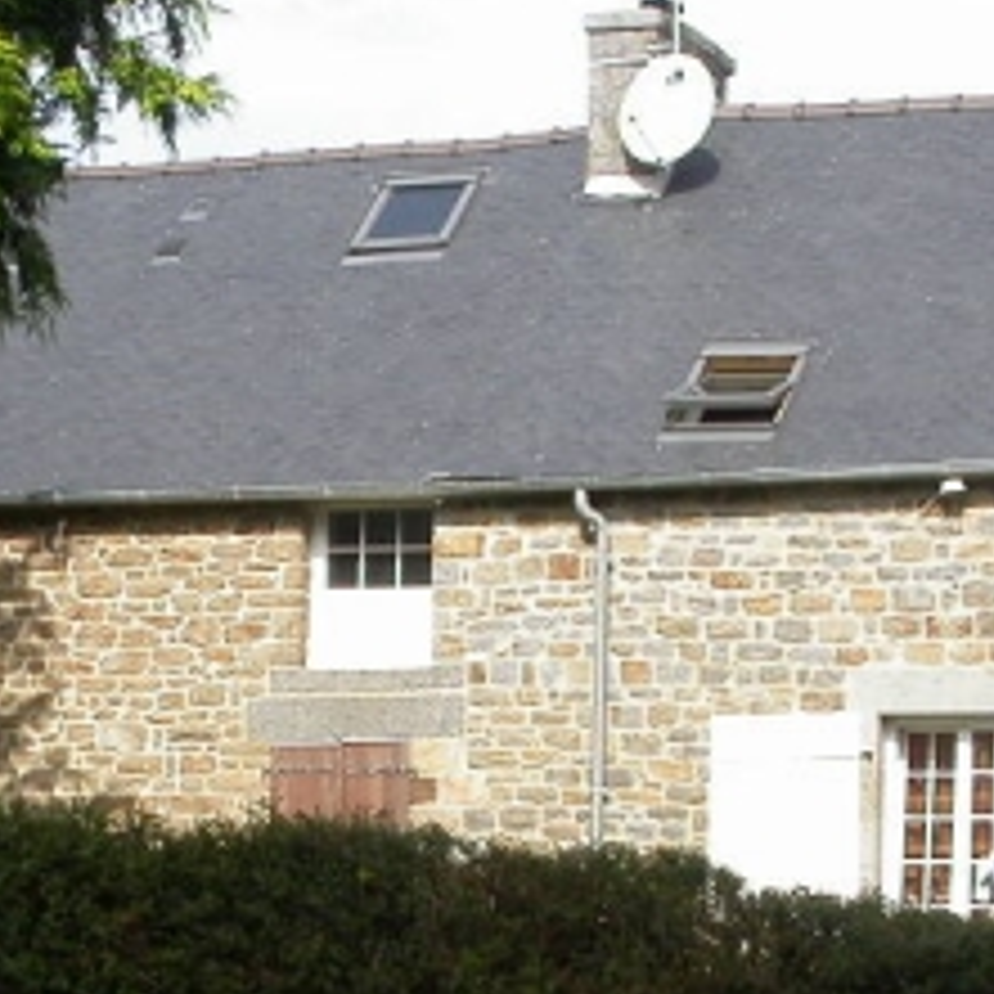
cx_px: 333
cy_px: 733
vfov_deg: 13.6
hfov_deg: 13.6
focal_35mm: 128
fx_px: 4158
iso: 100
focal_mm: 9.8
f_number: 7.2
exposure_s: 1/212
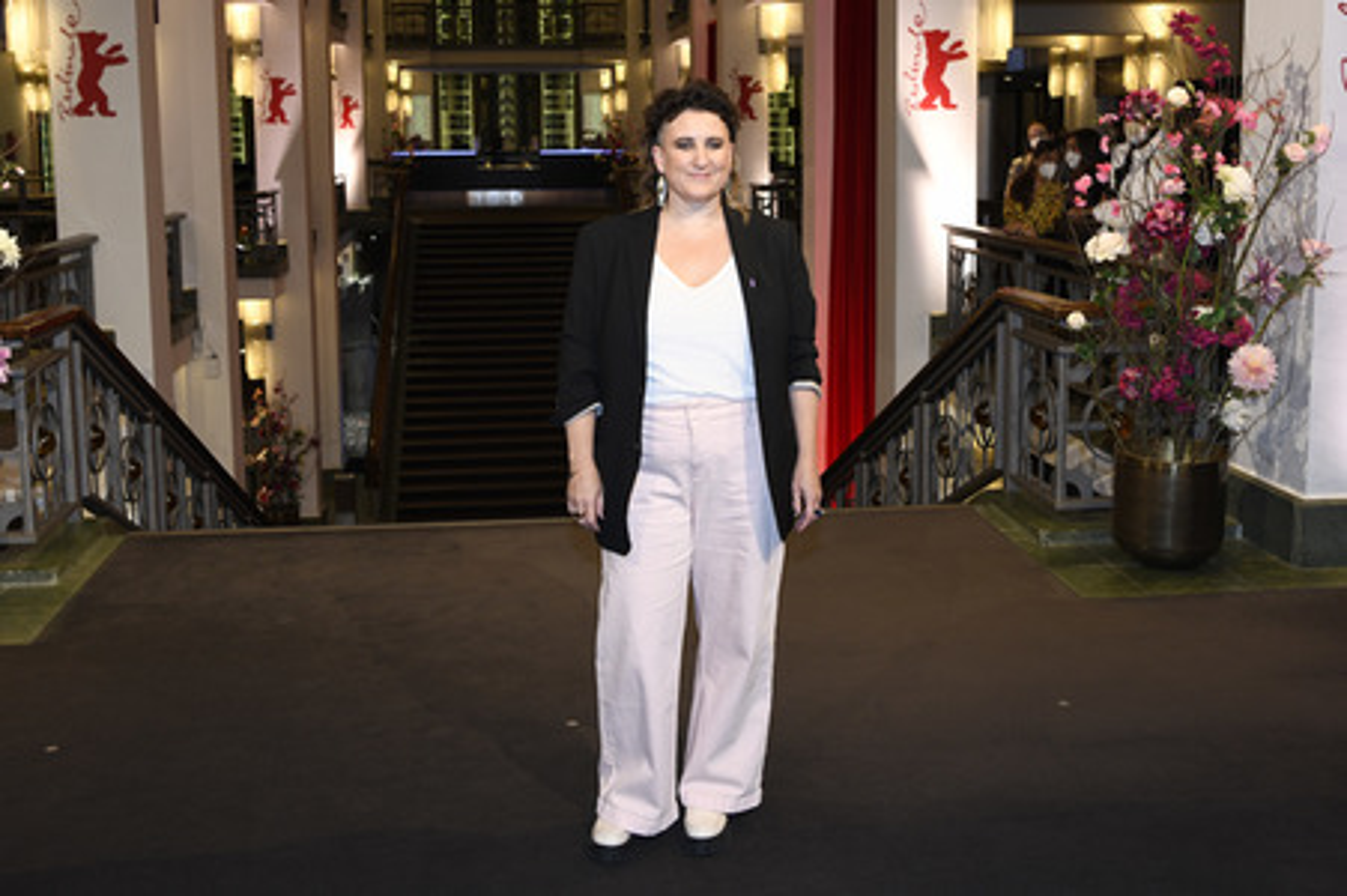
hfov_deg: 58.8
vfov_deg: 41.1
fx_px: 1196
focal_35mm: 32
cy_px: 448
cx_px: 674
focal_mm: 32
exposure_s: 1/125
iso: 1000
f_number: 5
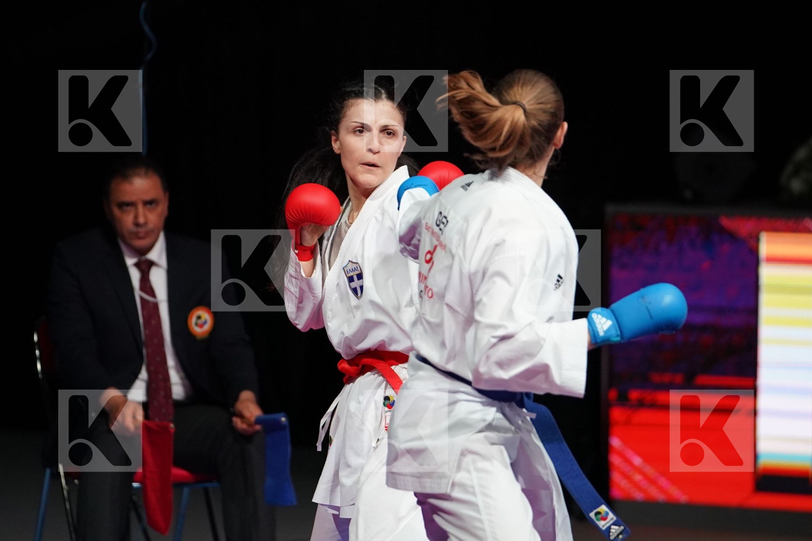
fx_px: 6766
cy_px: 270
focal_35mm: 300
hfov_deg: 6.9
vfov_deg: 4.6
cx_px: 406
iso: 2500
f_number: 2.8
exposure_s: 1/1000
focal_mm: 200
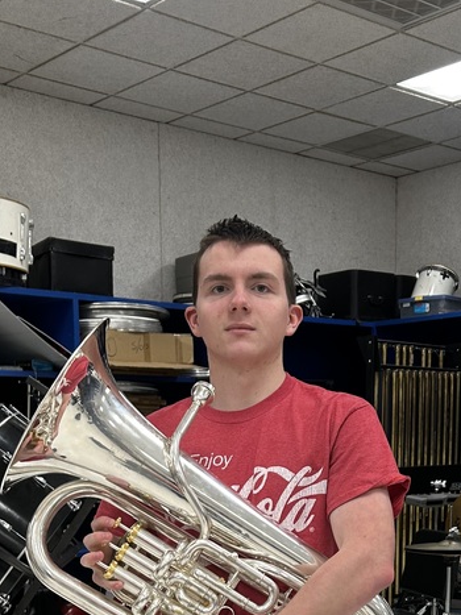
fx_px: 1013
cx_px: 242
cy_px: 599
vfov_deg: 31.5
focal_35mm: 57
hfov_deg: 25.6
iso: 80
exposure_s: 1/60
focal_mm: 5.7
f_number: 1.5
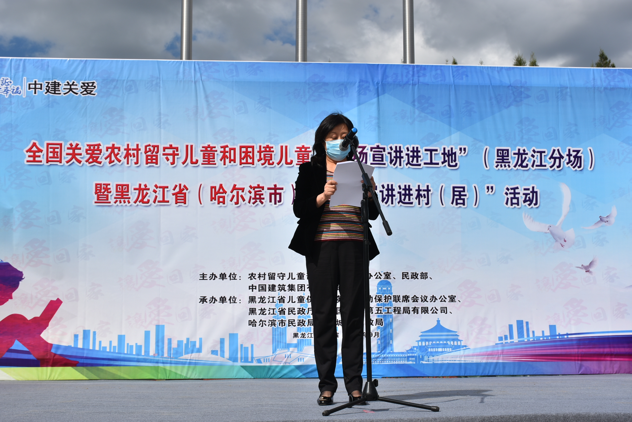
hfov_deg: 37.8
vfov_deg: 25.8
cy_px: 211
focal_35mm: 52
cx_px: 316
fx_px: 922
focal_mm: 35
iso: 100
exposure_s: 1/500
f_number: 9
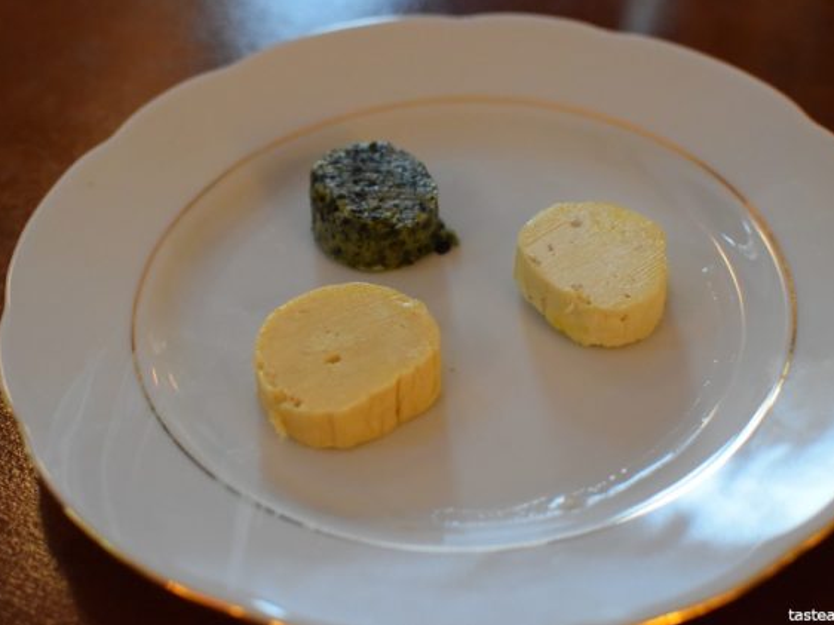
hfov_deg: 33.5
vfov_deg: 25.4
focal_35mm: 58
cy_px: 311
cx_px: 417
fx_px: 1386
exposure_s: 1/125
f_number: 4.5
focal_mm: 35
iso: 4000
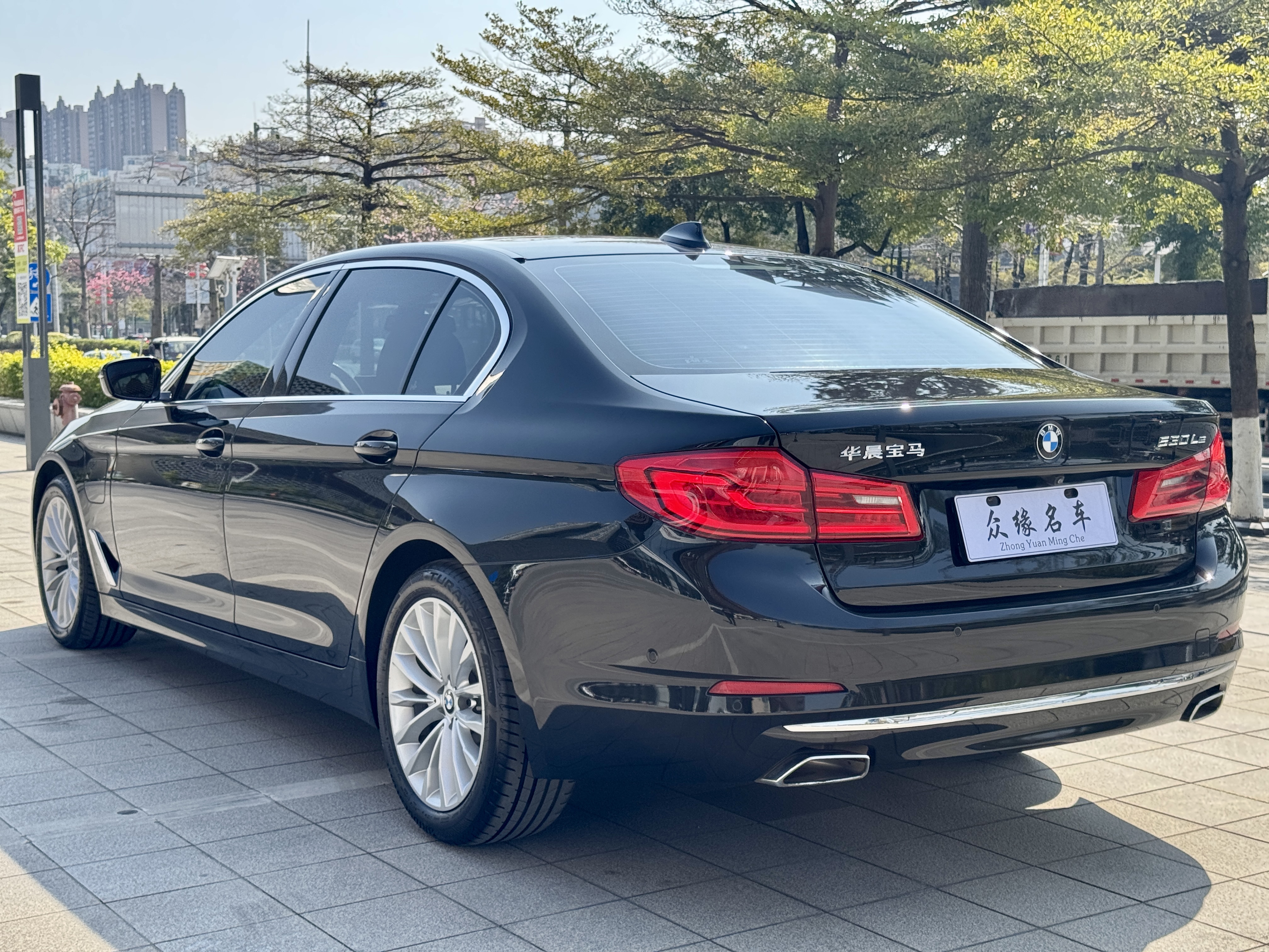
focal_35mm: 48
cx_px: 634
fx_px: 1760
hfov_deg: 39.7
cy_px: 476
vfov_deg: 30.3
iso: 64
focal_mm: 6.76
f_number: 1.78
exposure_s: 1/1984
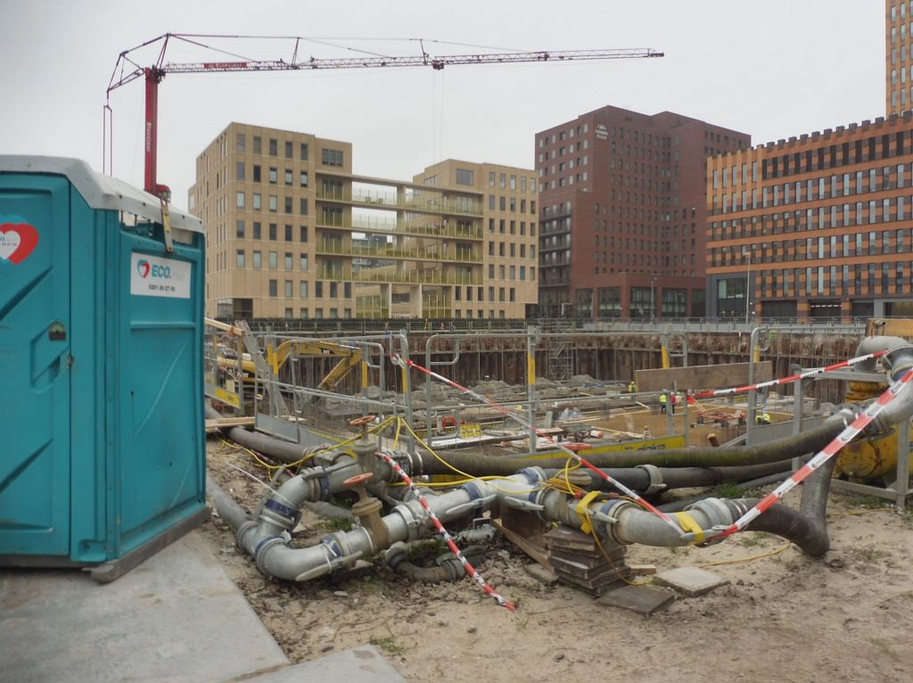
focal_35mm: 24
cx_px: 456
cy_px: 342
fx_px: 632
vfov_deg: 56.7
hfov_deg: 71.6
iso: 100
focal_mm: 4.3
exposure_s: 1/100
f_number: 3.5
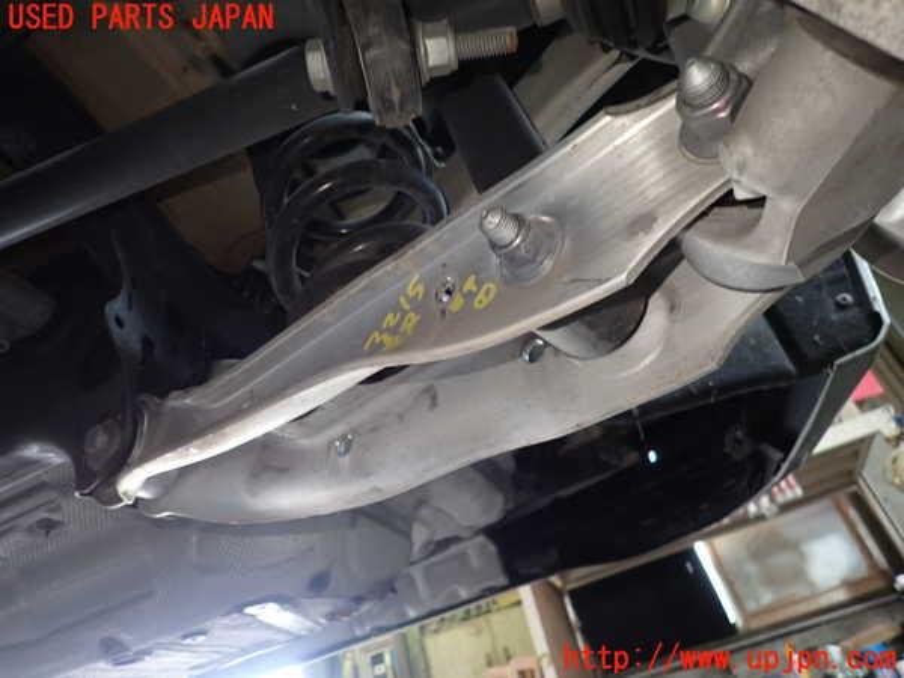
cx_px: 452
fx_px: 653
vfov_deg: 54.9
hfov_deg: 69.4
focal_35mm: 25
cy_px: 339
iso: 250
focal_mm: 4.5
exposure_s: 1/30
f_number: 2
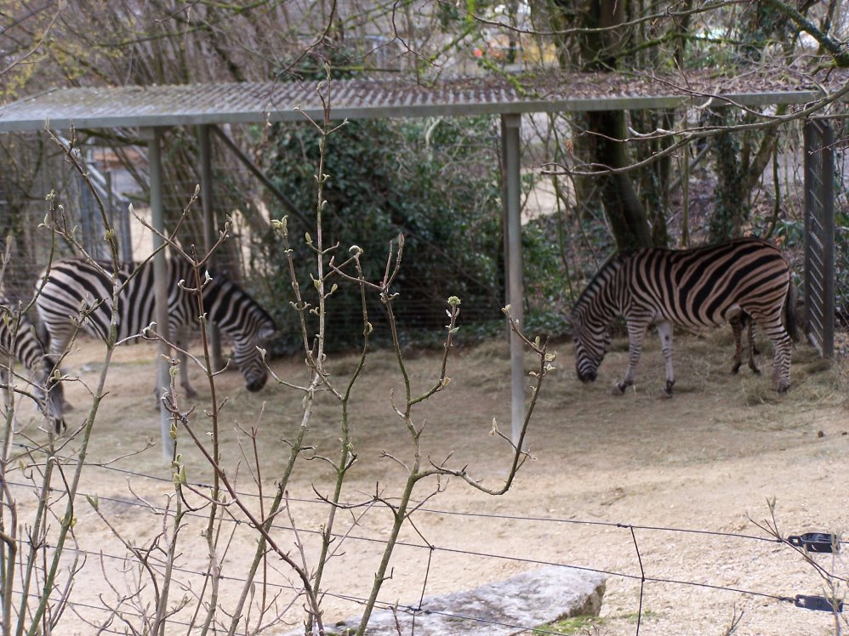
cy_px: 318
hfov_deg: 16.8
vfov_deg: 12.7
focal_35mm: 117
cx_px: 424
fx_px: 2869
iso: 80
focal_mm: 19.4
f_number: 3.2
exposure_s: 1/200
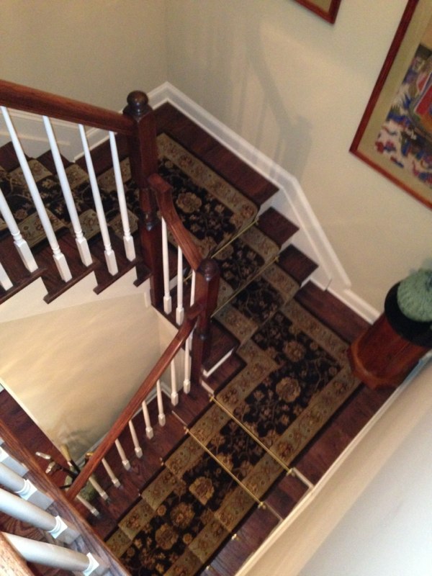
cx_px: 216
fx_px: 549
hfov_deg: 42.9
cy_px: 288
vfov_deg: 55.4
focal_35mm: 33
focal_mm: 4.13
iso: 640
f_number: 2.4
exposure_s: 1/16
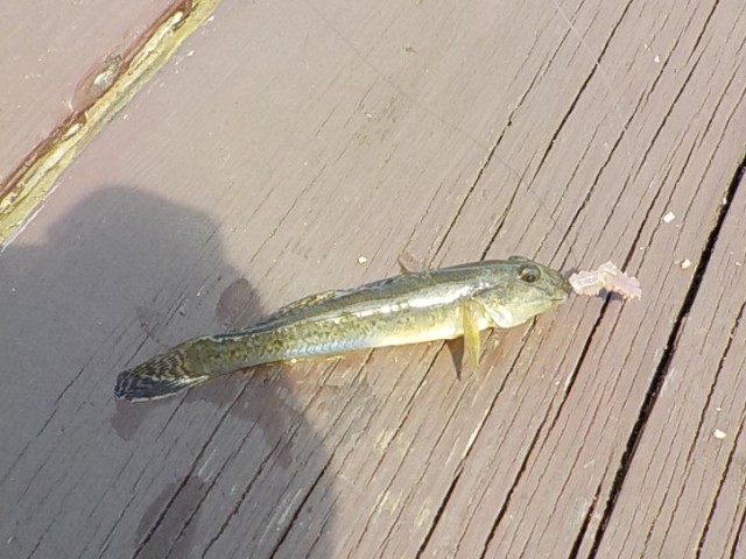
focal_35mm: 30
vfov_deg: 46.8
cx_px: 373
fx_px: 647
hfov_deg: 60.0
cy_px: 280
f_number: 3.3
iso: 125
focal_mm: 4.1
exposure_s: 1/320
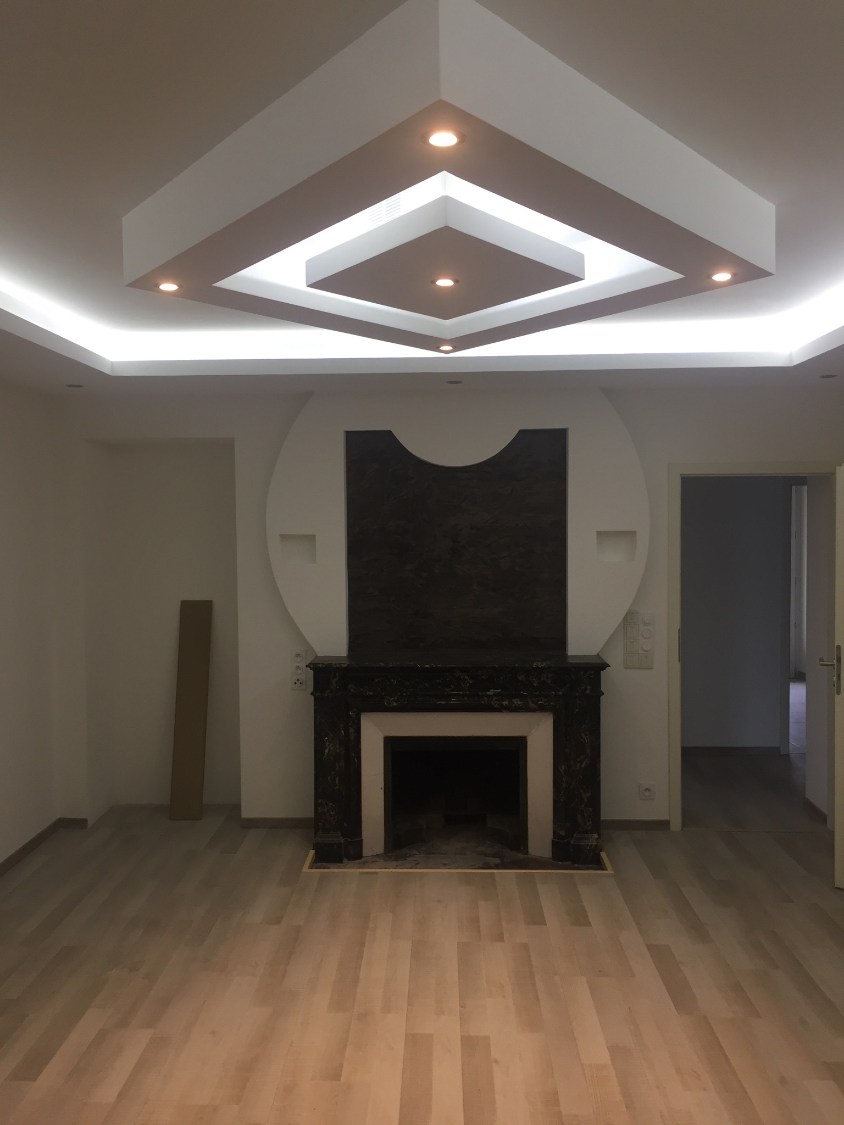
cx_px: 422
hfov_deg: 48.2
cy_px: 562
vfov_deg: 61.7
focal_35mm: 29
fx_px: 943
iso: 32
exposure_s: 1/33
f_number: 2.2
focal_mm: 4.15
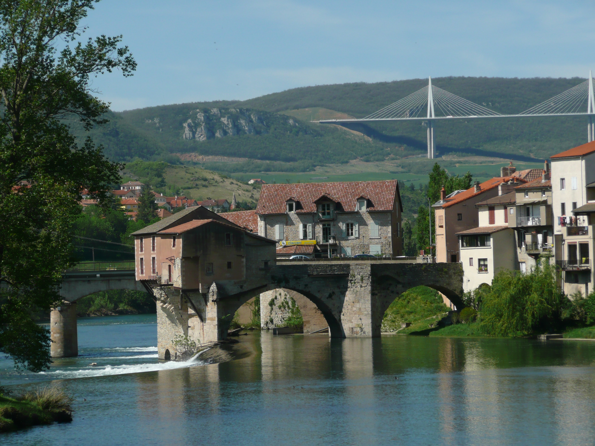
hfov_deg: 14.0
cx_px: 298
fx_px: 2424
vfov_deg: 10.5
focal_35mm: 141
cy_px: 223
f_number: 4.8
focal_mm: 23.1
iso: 100
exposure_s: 1/800
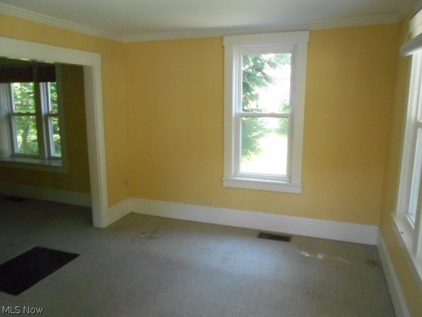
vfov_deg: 53.1
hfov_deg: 67.3
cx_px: 211
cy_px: 158
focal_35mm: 26
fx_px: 317
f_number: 3.2
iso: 800
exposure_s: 1/125
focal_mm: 4.6
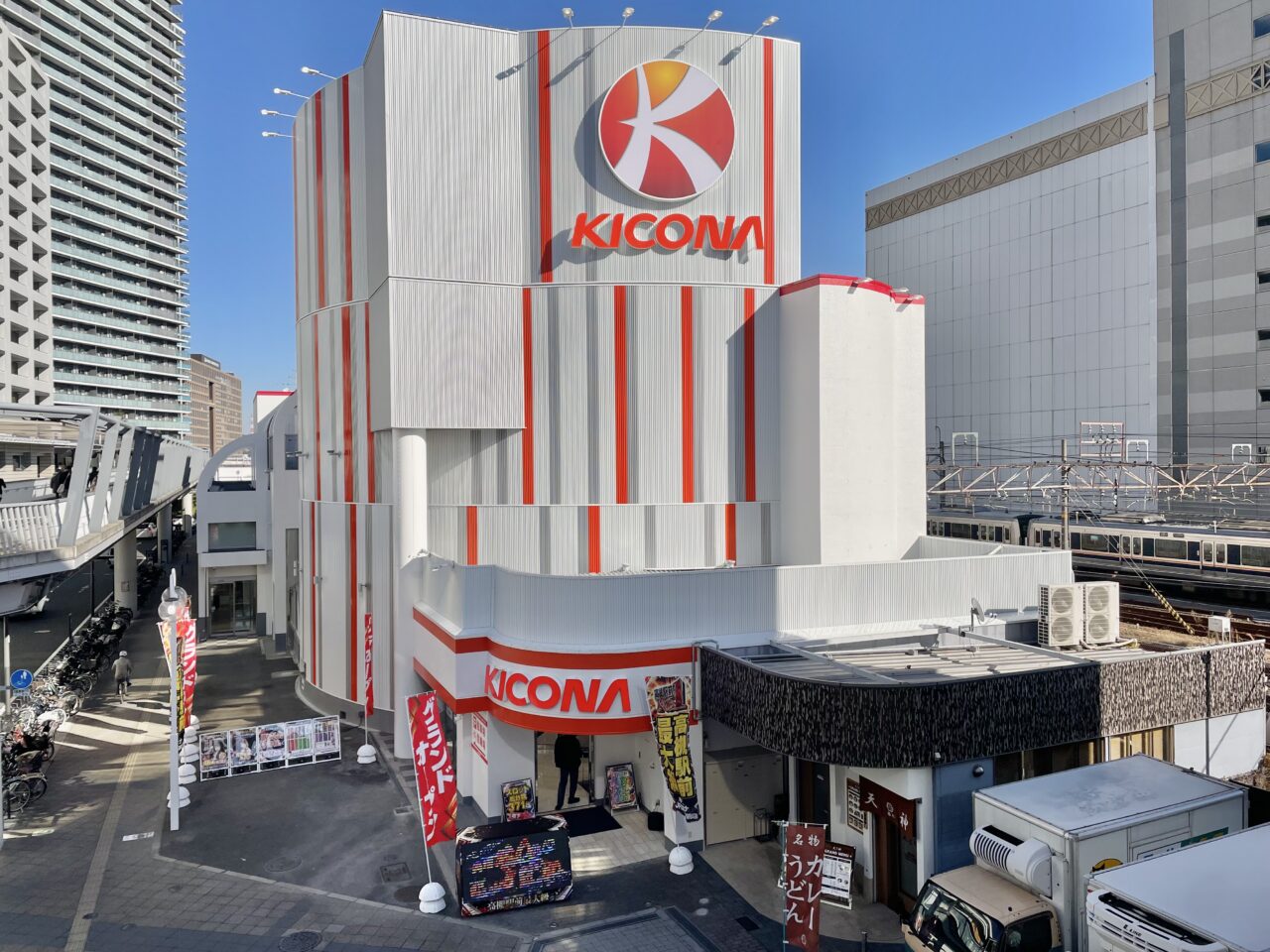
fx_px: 954
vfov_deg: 53.1
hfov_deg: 67.3
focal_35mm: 26
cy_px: 476
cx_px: 635
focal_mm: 4.2
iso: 32
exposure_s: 1/5556
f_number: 1.6
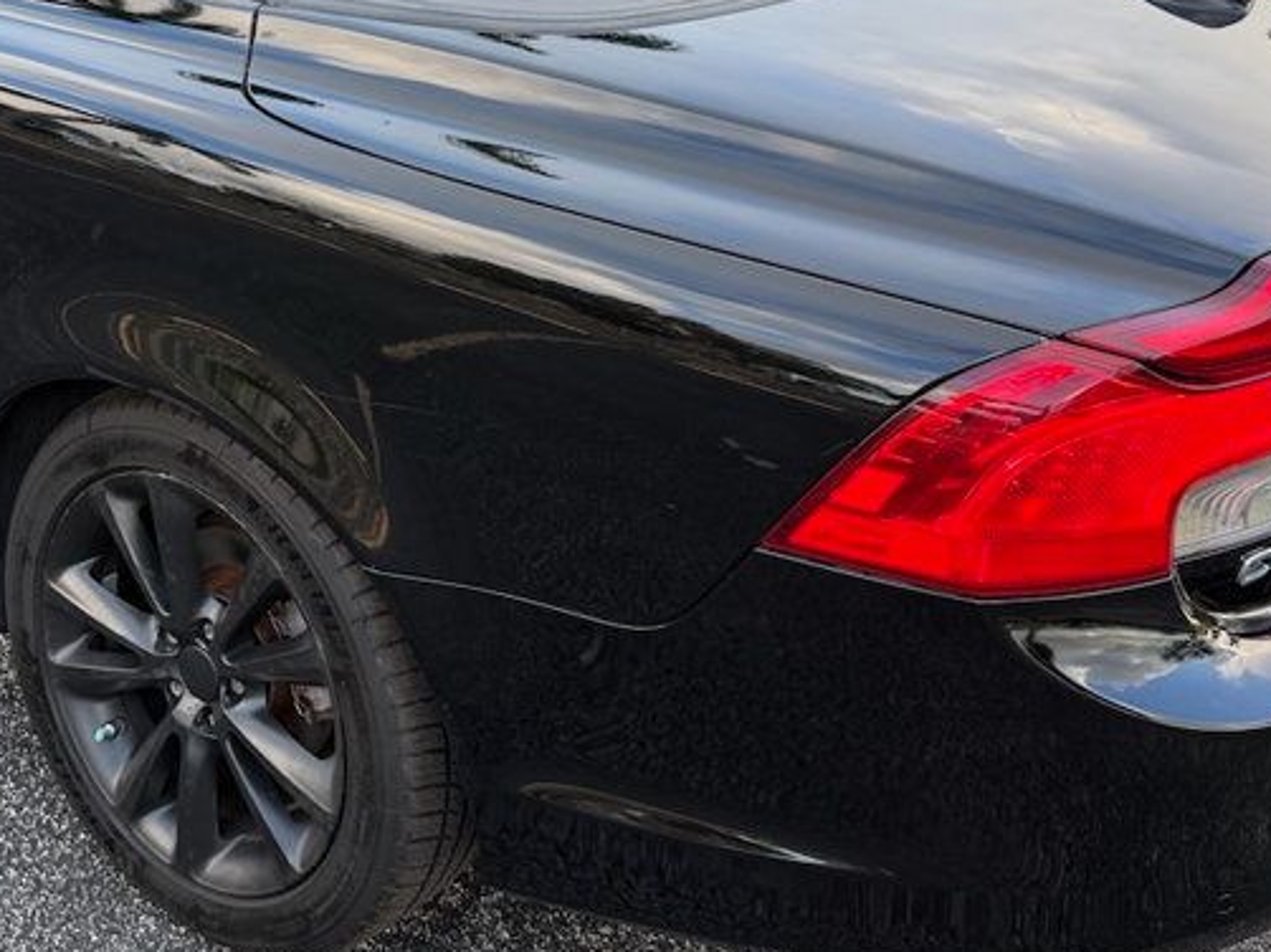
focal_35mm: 49
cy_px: 175
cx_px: 375
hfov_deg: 38.3
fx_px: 1798
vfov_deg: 28.9
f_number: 1.78
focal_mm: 6.76
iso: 50
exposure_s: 1/136
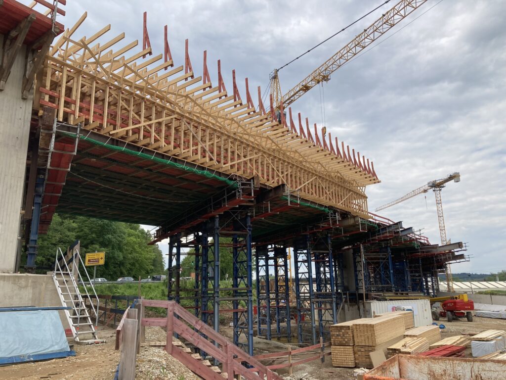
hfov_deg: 63.4
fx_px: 409
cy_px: 190
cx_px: 253
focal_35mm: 28
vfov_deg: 49.7
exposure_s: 1/1799
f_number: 1.8
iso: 20
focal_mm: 3.99
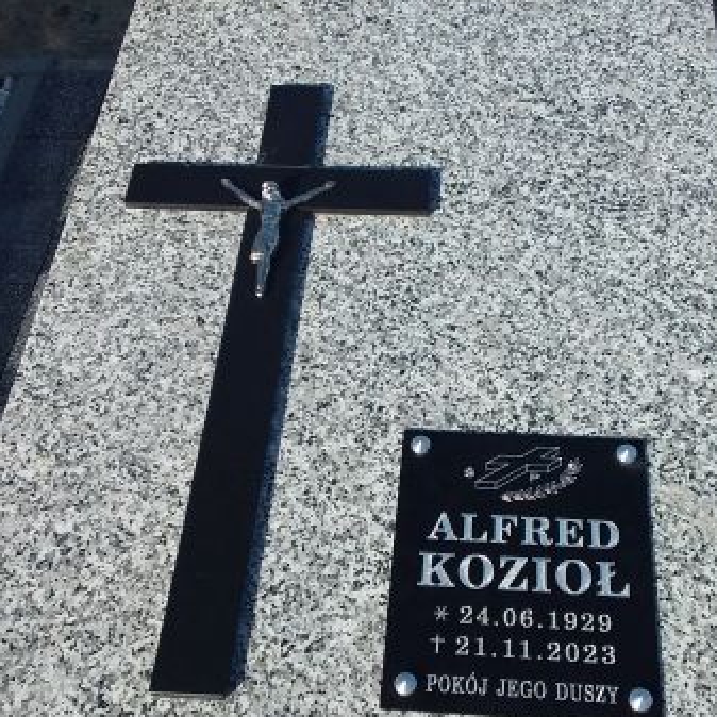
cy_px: 453
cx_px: 400
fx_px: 1101
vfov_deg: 35.8
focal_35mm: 47
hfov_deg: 36.0
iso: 40
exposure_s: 1/1657
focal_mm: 2.91
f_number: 1.9
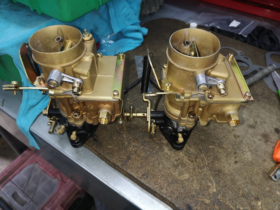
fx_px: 218
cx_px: 140
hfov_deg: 65.3
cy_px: 105
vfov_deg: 51.4
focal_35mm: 27
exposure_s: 1/50
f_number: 1.8
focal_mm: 3.95
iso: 64
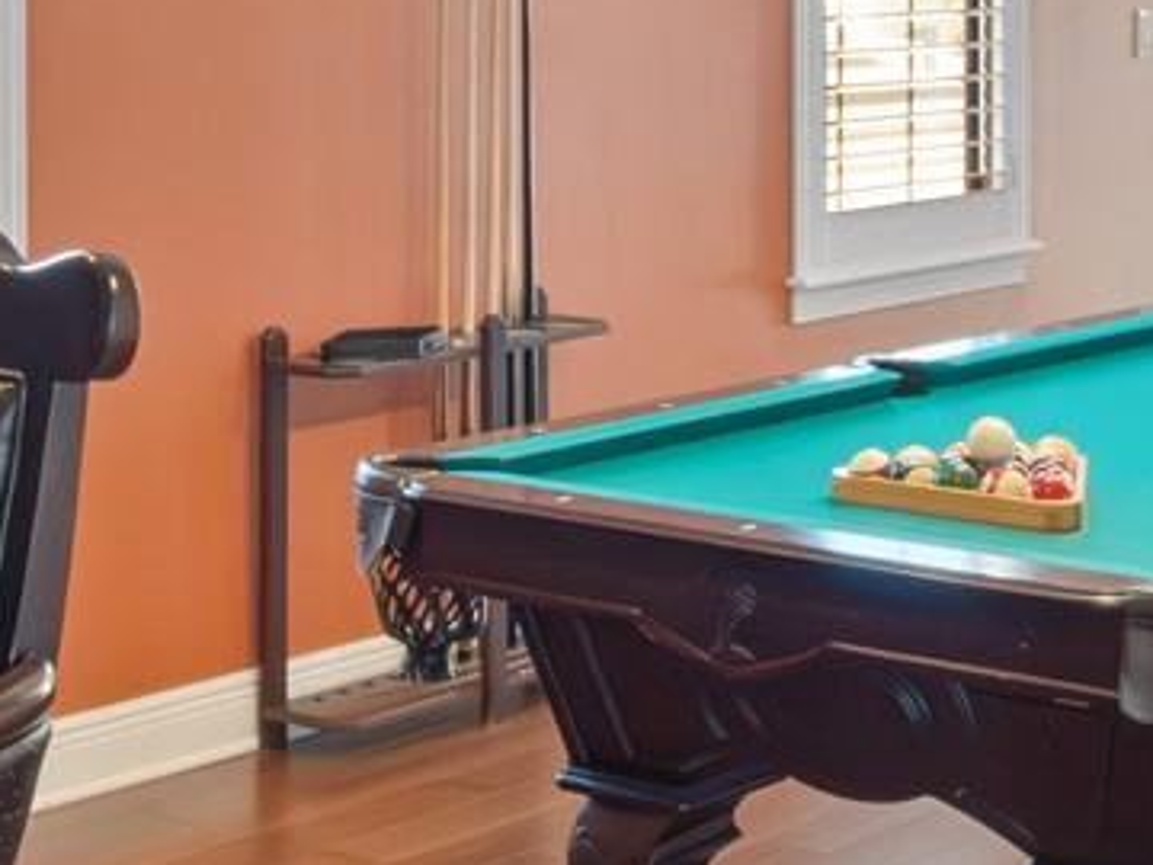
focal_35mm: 89
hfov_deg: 22.0
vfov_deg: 16.2
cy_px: -45
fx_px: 2964
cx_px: 705
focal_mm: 10
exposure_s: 1/10
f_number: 11
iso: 3200
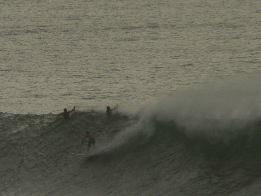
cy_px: 129
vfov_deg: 1.5
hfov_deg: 2.0
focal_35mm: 994
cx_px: 10
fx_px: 7499
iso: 80
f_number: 5.6
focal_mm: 72
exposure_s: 1/800
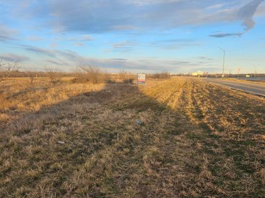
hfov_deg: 69.4
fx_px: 191
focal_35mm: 25
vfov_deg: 54.8
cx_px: 139
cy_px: 97
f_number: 1.7
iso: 12
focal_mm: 6.3
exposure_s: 1/180
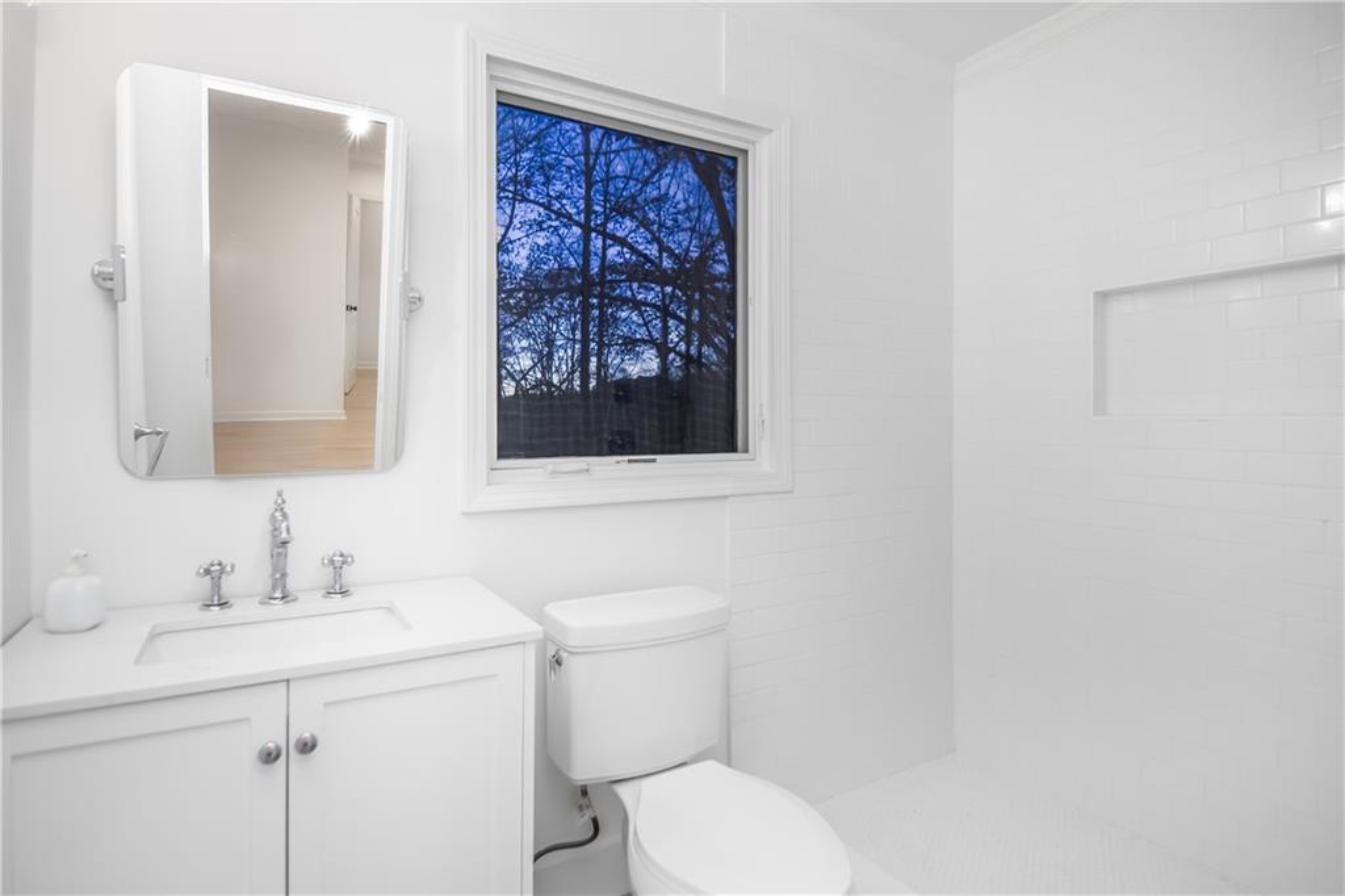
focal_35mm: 16
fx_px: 616
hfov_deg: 95.0
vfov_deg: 72.0
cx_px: 672
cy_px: 448
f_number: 2.8
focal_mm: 11
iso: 560
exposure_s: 1/60
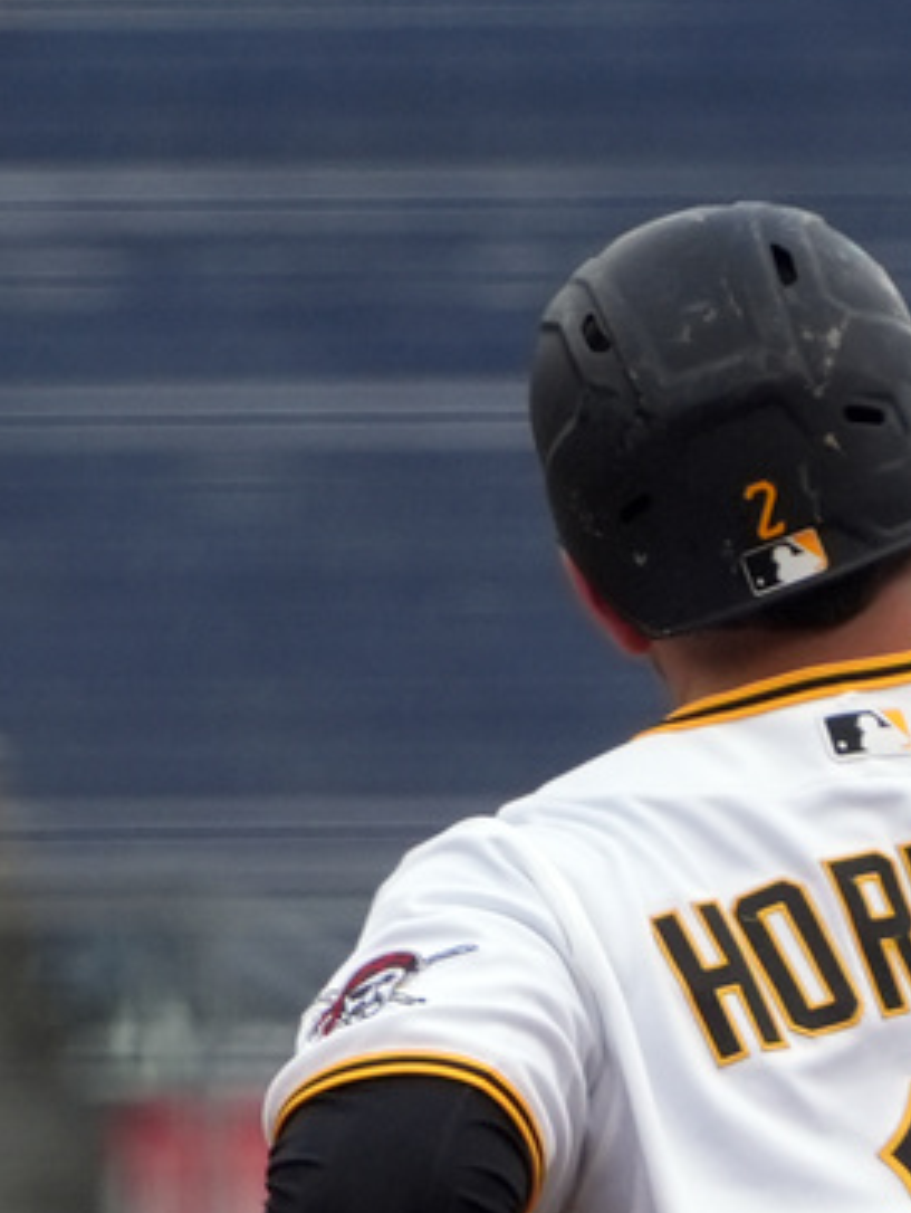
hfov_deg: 1.9
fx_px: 27723
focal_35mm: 791
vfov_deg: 2.5
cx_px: 961
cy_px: 1039
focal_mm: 291
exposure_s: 1/2000
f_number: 5.6
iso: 640
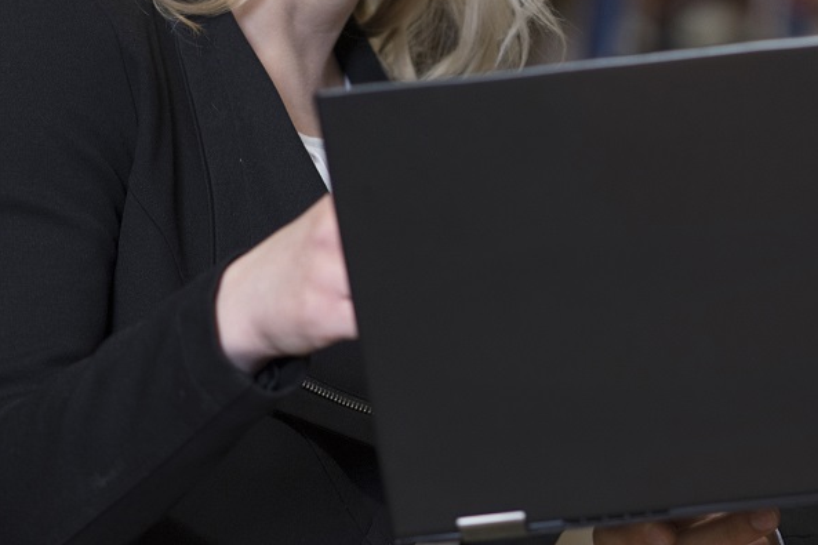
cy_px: 21
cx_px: 624
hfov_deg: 9.6
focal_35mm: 215
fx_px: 4884
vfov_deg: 6.4
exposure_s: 1/60
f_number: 2.8
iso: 500
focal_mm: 85
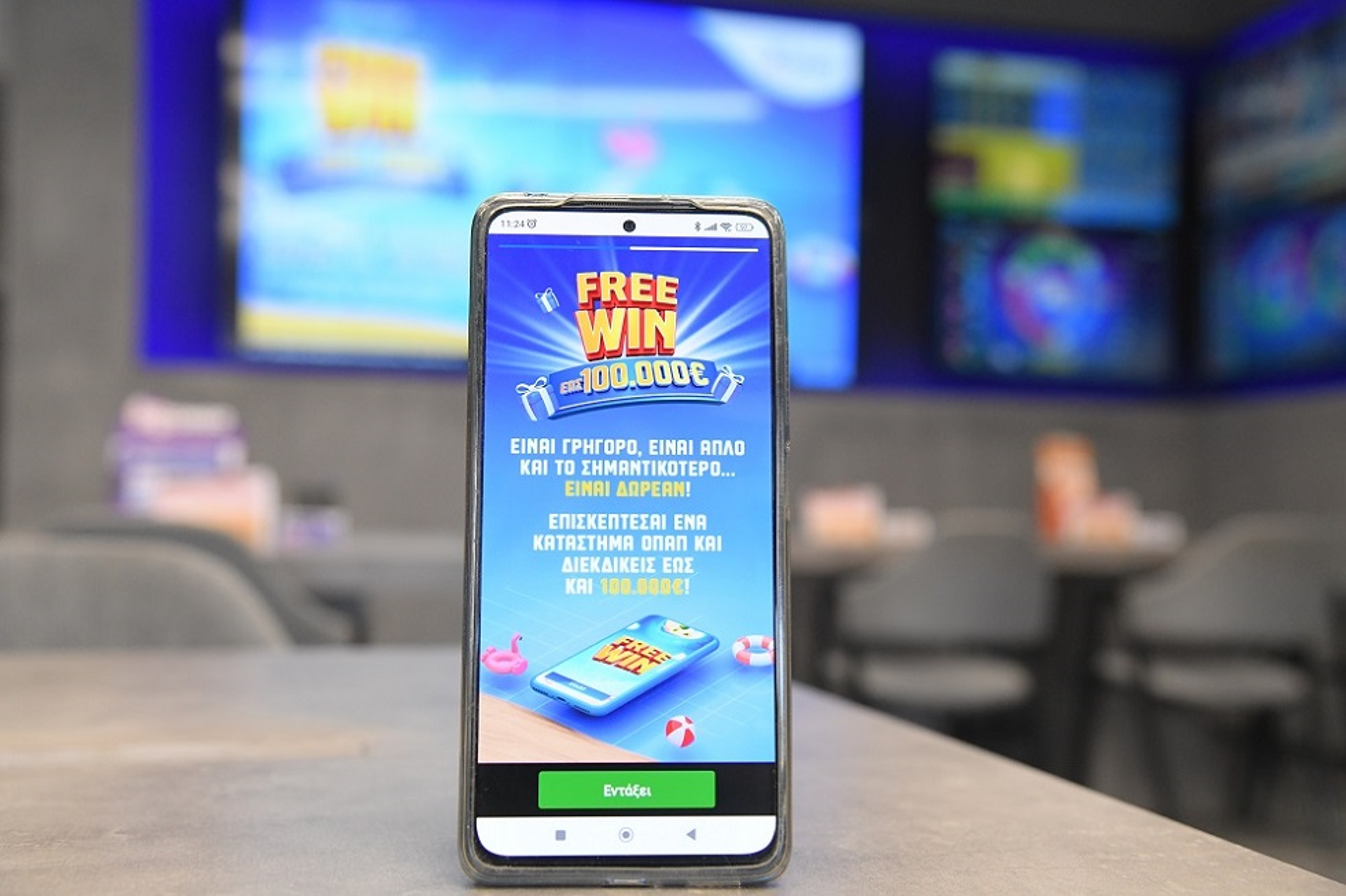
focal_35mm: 44
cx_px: 673
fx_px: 1644
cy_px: 448
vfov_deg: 30.5
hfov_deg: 44.5
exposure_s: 1/400
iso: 3200
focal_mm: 44
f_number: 5
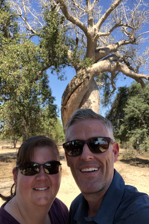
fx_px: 211
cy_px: 114
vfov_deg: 55.8
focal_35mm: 34
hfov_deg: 38.9
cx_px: 74
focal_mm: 2.87
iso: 20
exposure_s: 1/134
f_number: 2.2
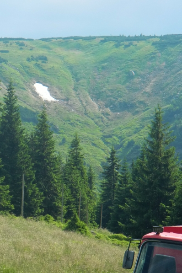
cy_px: 136
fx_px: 1206
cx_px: 44
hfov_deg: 8.6
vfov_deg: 12.9
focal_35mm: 159
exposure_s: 1/400
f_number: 5.4
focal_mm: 19.98
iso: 100
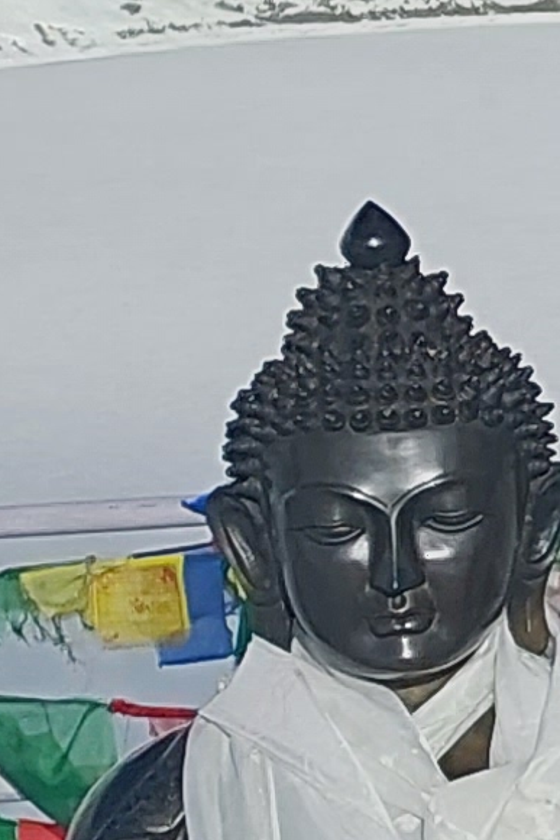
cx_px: 1880
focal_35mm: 232
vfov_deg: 8.8
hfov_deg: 5.5
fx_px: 5410
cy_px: 72
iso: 20
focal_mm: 5.32
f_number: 1.8
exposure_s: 1/1072
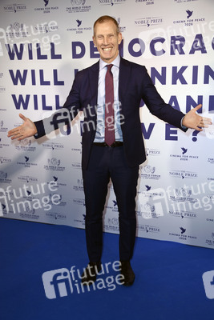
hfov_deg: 29.9
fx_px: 401
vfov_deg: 43.6
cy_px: 160
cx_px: 107
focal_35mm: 45
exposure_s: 1/250
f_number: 6.3
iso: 640
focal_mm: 45
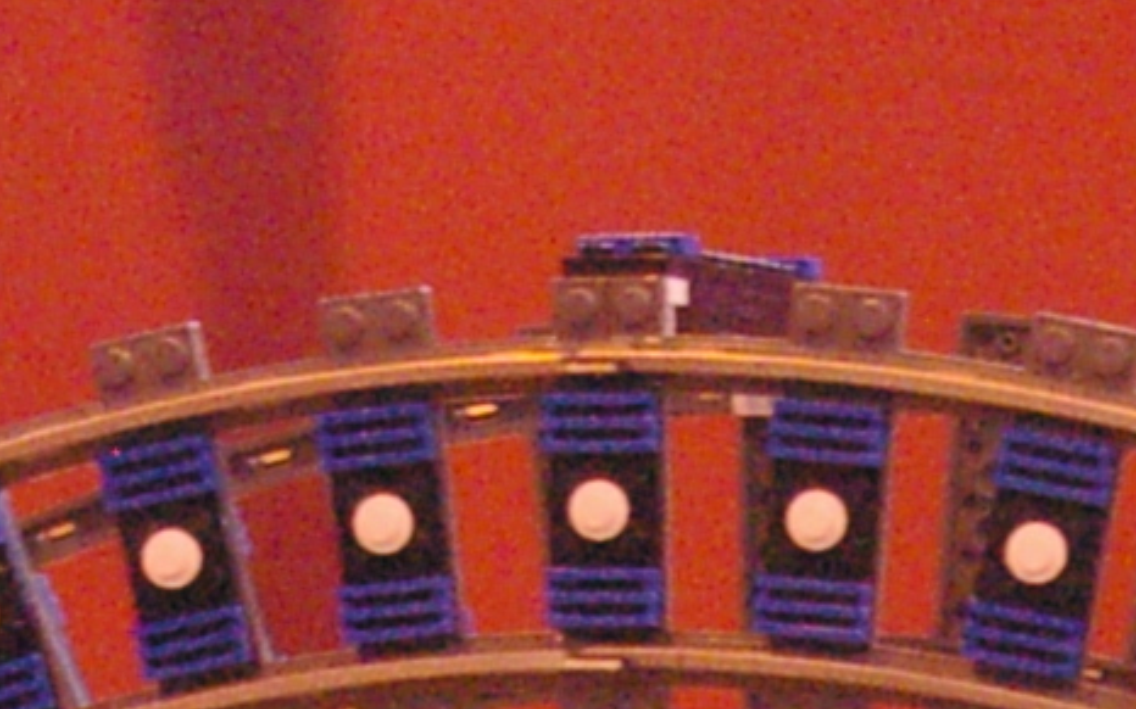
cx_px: 1116
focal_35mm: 276
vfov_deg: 4.5
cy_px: 2412
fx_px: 8543
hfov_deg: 7.6
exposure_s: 1/90
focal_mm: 28
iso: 3200
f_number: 4.5
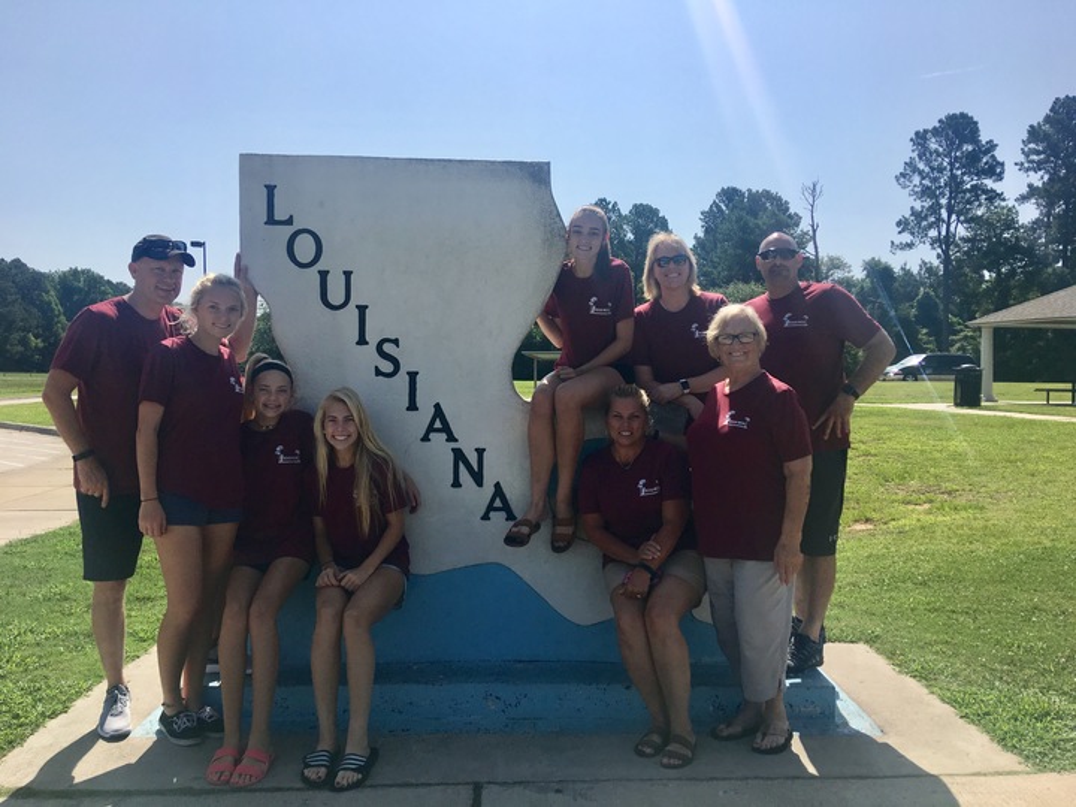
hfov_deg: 61.7
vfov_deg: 48.2
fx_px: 901
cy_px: 404
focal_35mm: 29
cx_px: 538
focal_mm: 4.15
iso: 25
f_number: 2.2
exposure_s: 1/2262
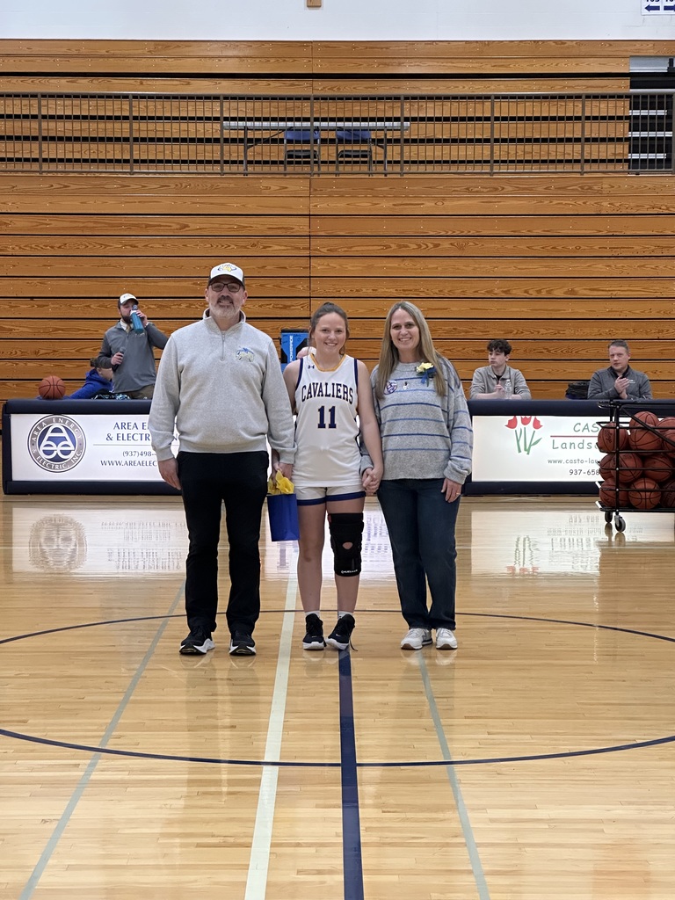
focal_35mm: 77
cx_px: 338
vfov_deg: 25.3
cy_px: 450
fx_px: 2002
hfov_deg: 19.1
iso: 320
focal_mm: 9
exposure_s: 1/120
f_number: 2.8
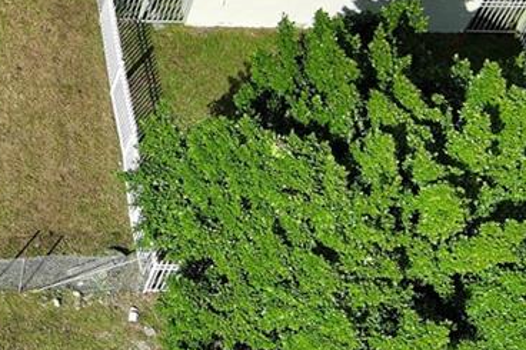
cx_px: -296
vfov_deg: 10.7
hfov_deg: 14.9
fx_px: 1840
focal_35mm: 126
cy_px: -74
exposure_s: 1/1318
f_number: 2.8
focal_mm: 10.57
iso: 100
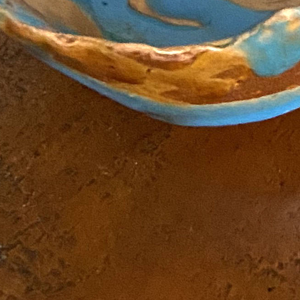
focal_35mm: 141
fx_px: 1383
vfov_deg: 10.9
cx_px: 523
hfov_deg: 11.6
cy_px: -370
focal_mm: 4.25
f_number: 1.8
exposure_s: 1/60
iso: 500
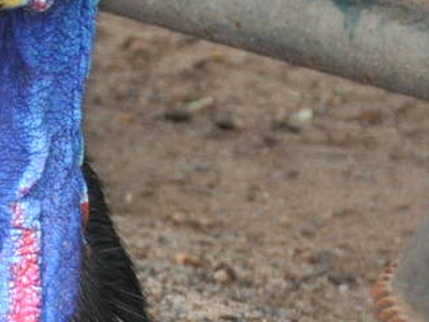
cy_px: 71
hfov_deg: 2.5
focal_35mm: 801
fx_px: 9934
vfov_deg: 1.9
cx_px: -454
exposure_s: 1/125
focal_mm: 112
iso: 800
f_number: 5.6
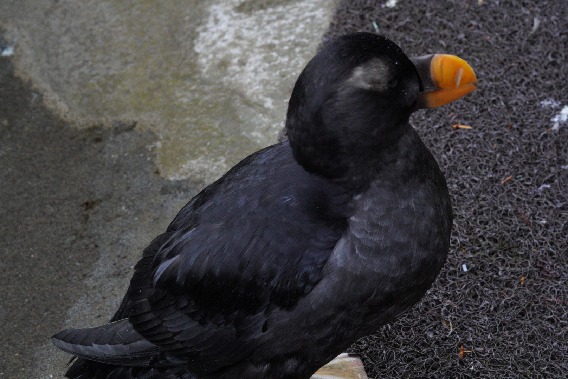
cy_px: 190
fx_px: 2131
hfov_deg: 15.2
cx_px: 284
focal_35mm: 135
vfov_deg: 10.2
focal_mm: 90
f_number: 13
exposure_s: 1/160
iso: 3200
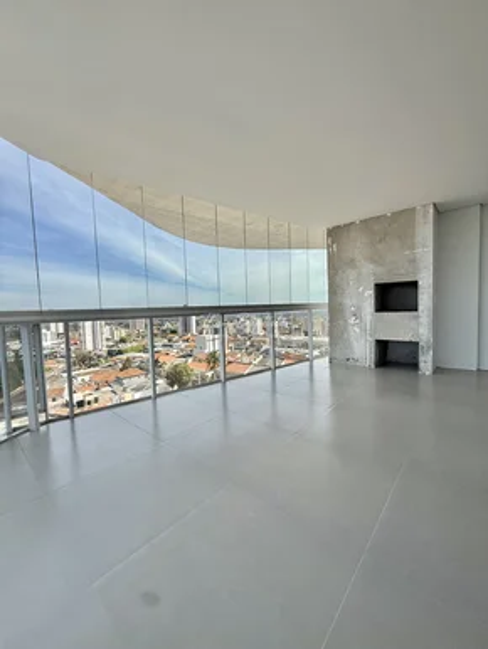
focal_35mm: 14
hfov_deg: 85.7
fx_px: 263
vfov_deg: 102.0
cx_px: 244
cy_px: 324
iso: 50
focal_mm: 2.22
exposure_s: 1/368
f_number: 2.2
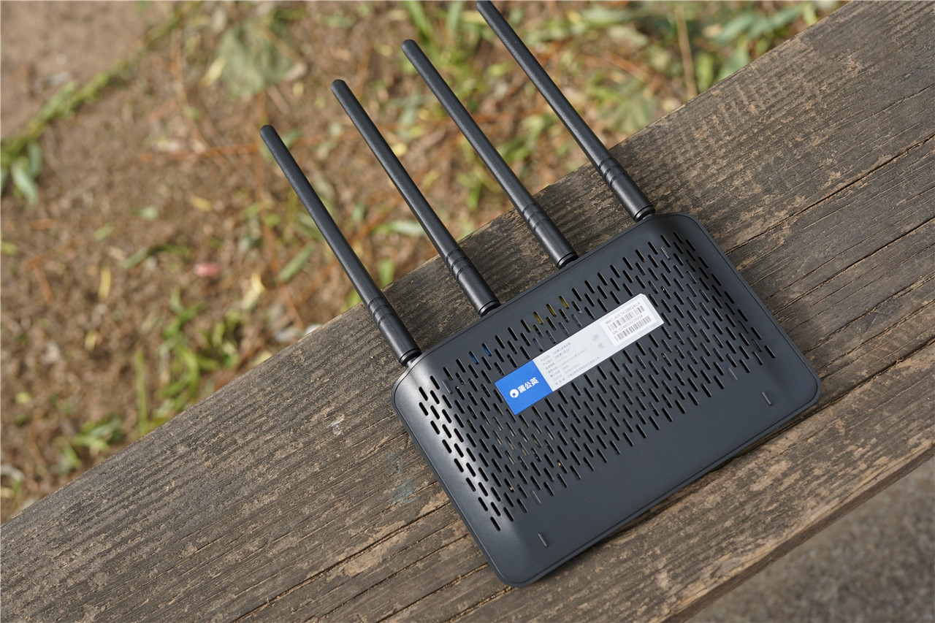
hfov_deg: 39.6
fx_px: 1298
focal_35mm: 50
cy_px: 312
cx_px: 468
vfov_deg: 27.0
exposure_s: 1/250
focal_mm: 50
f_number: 4.5
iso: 640
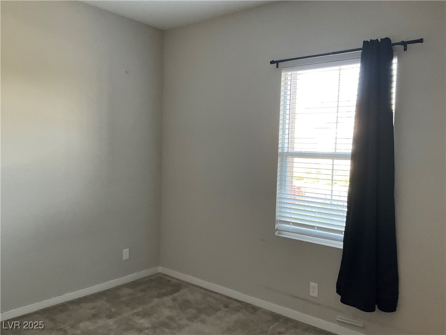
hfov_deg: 61.7
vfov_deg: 48.2
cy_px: 168
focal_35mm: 29
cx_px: 223
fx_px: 374
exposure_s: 1/60
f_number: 1.8
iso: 200
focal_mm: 3
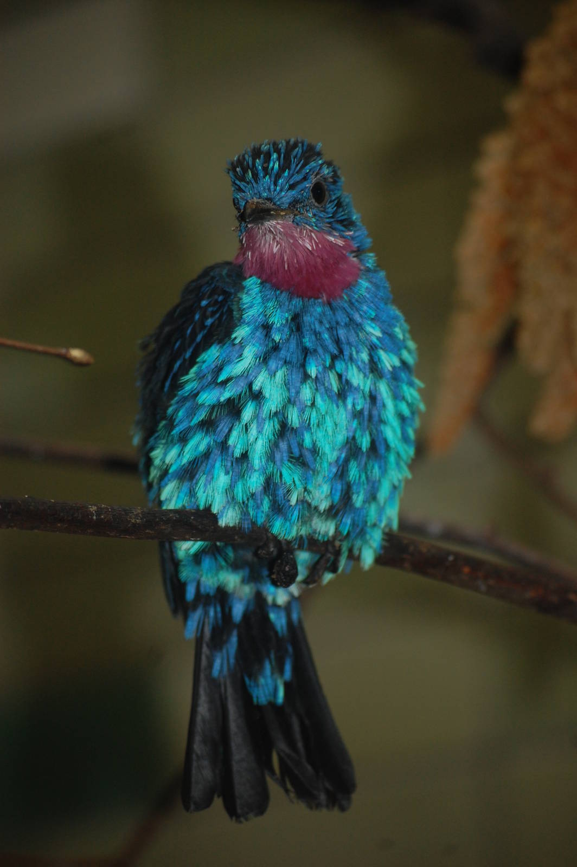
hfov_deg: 9.0
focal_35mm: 153
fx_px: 3684
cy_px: 434
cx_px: 288
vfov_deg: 13.4
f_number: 4.8
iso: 400
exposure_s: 1/60
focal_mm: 102
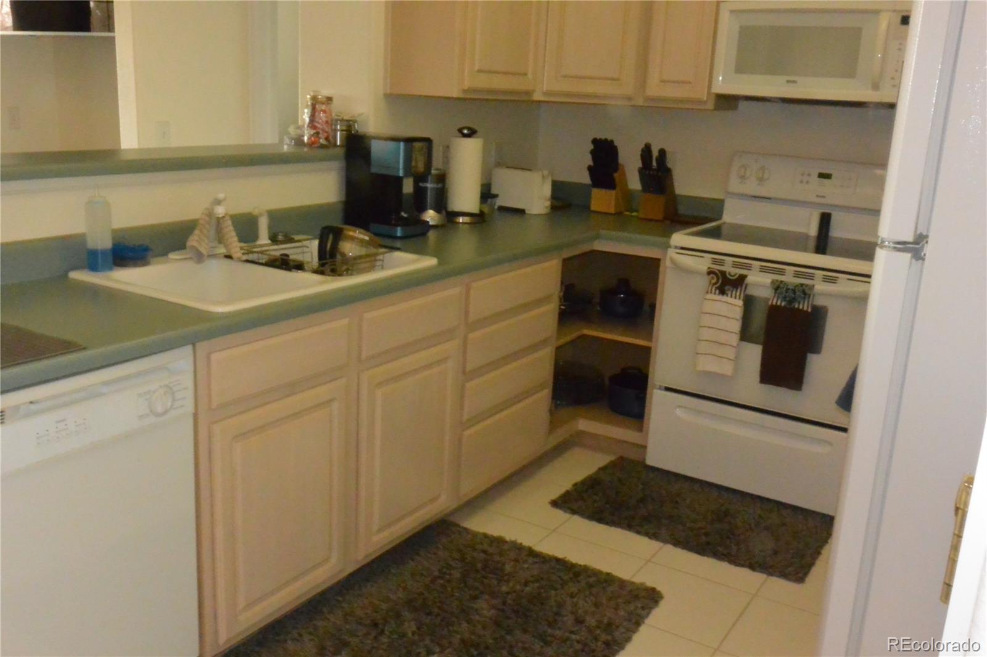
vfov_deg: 40.0
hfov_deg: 57.2
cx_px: 494
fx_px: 905
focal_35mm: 33
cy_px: 328
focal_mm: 12.5
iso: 3200
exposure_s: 1/15
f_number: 3.8
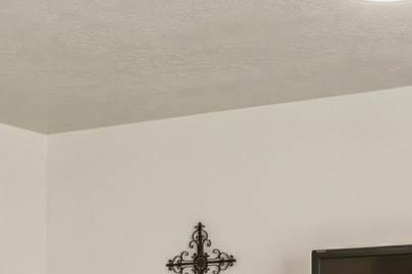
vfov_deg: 11.1
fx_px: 1356
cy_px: 396
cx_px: 122
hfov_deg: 17.2
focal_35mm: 119
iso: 400
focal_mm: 15.6
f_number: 13
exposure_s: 1/13
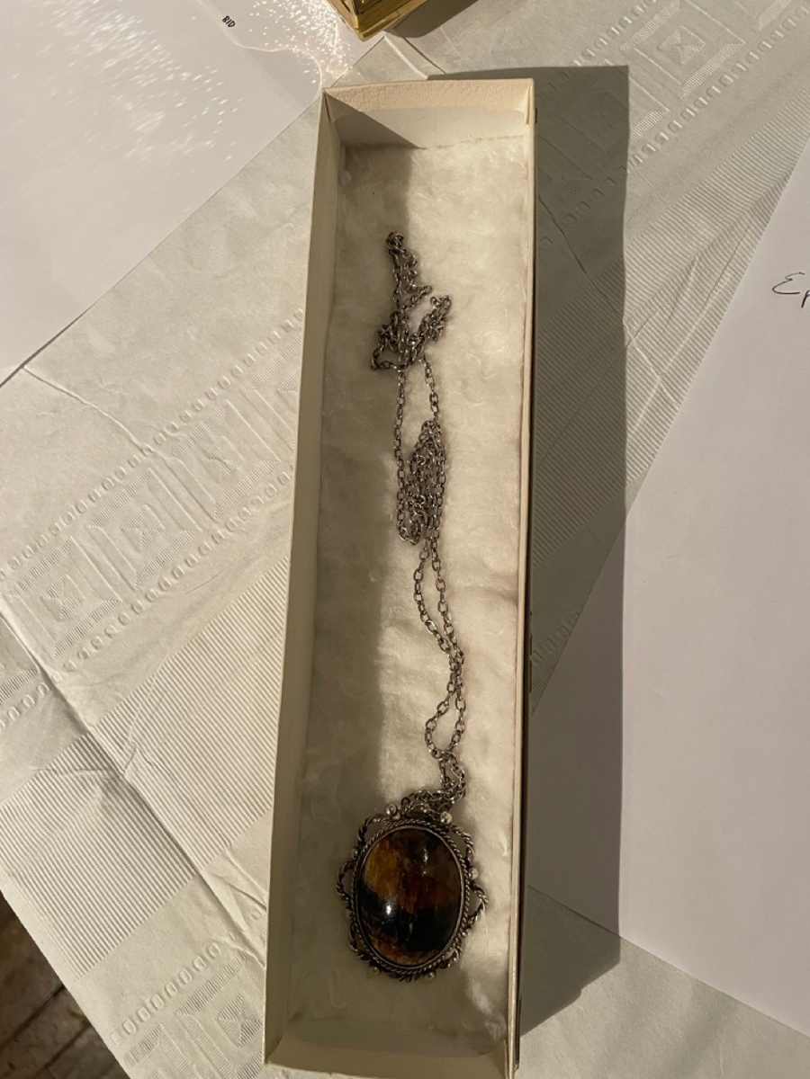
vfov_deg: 67.3
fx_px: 811
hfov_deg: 53.1
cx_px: 405
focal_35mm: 26
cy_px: 540
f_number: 1.6
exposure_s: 1/60
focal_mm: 4.2
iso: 160
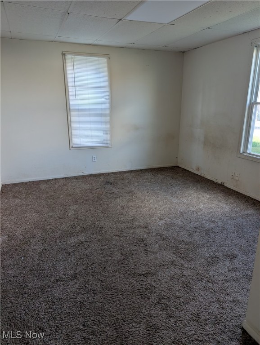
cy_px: 172
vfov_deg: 71.5
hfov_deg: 56.9
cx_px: 130
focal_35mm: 24
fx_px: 240
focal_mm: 6.9
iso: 36
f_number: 1.68
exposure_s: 1/38
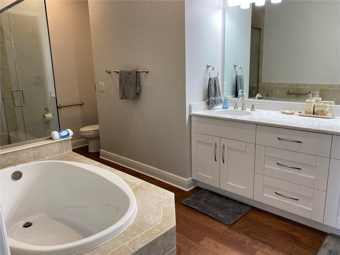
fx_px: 255
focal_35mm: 26
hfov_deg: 67.3
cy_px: 128
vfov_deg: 53.1
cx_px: 170
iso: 100
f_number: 1.8
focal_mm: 4.25
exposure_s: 1/120
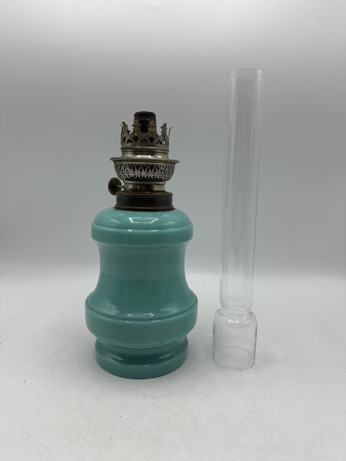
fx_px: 320
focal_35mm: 24
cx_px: 173
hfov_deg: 56.8
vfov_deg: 71.6
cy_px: 230
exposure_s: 1/2203
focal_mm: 6.86
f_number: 1.78
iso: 80
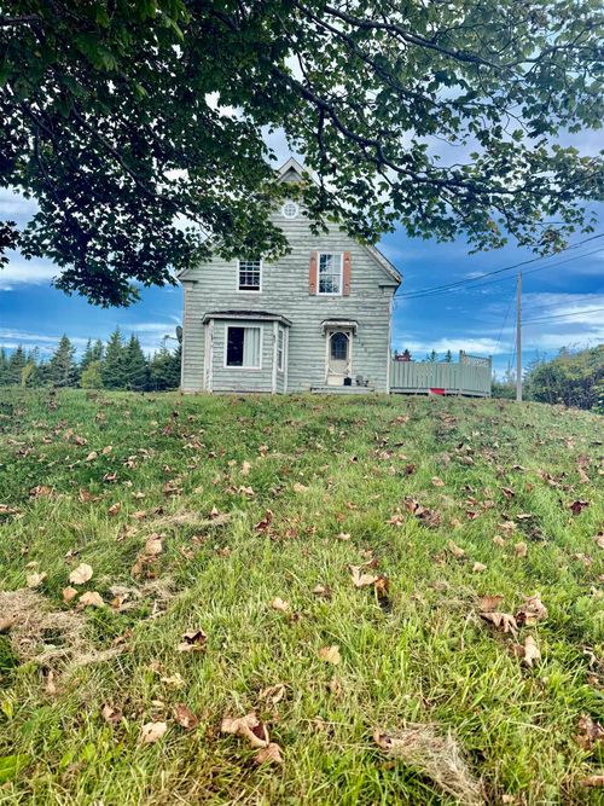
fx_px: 559
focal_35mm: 24
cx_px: 302
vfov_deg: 71.6
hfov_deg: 56.8
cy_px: 403
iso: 100
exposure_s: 1/2299
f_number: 1.78
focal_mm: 6.76
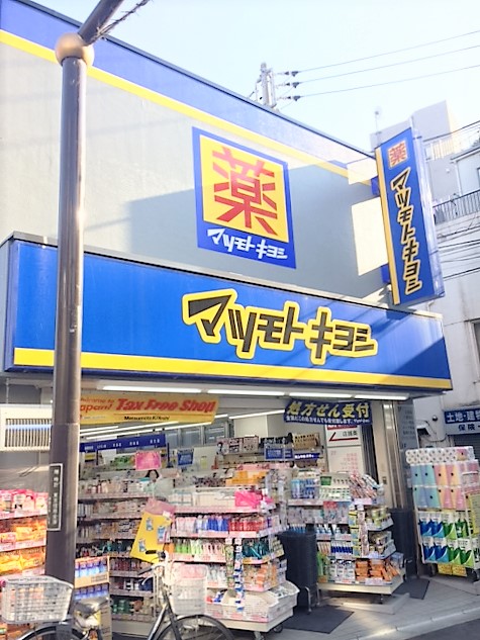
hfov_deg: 48.2
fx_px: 536
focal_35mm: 29
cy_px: 320
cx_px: 240
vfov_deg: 61.7
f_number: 2.2
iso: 32
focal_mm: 4.15
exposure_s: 1/513
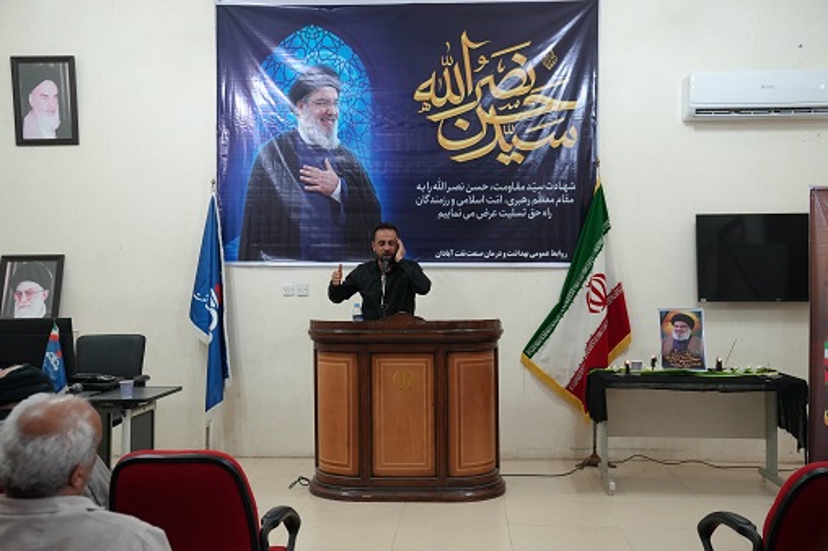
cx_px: 414
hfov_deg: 50.7
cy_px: 276
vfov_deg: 35.0
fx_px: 873
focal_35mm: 38
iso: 2500
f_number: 4
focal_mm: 38
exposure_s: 1/160
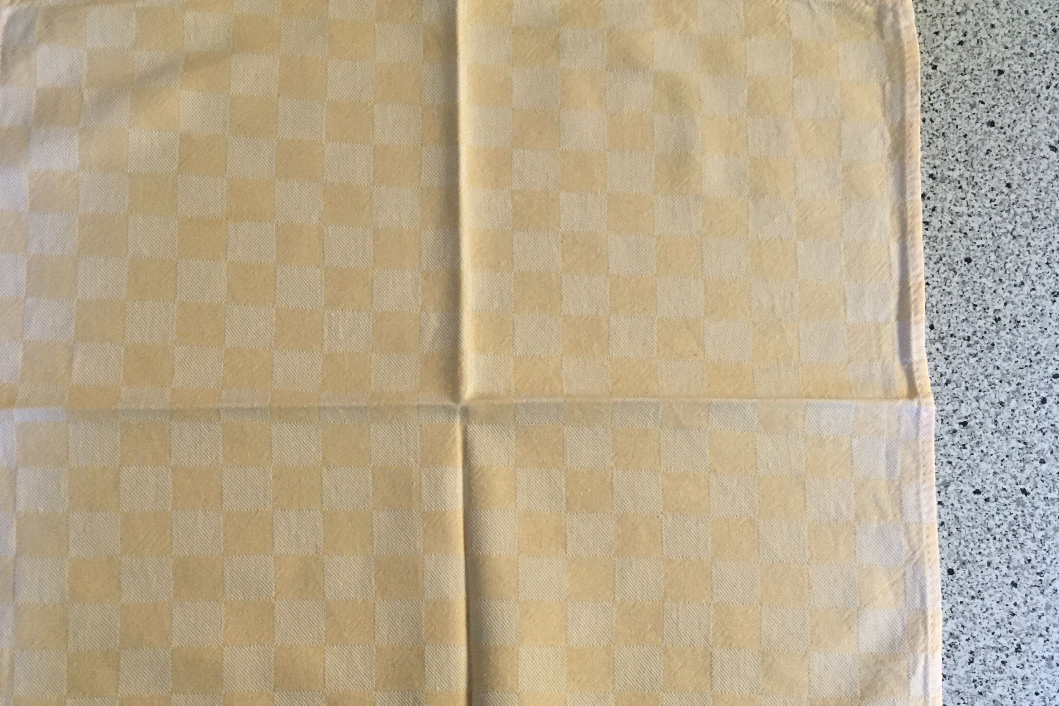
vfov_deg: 34.0
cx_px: 508
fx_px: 1147
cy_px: 458
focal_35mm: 39
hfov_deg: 49.5
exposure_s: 1/33
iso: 200
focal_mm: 4.15
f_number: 2.2
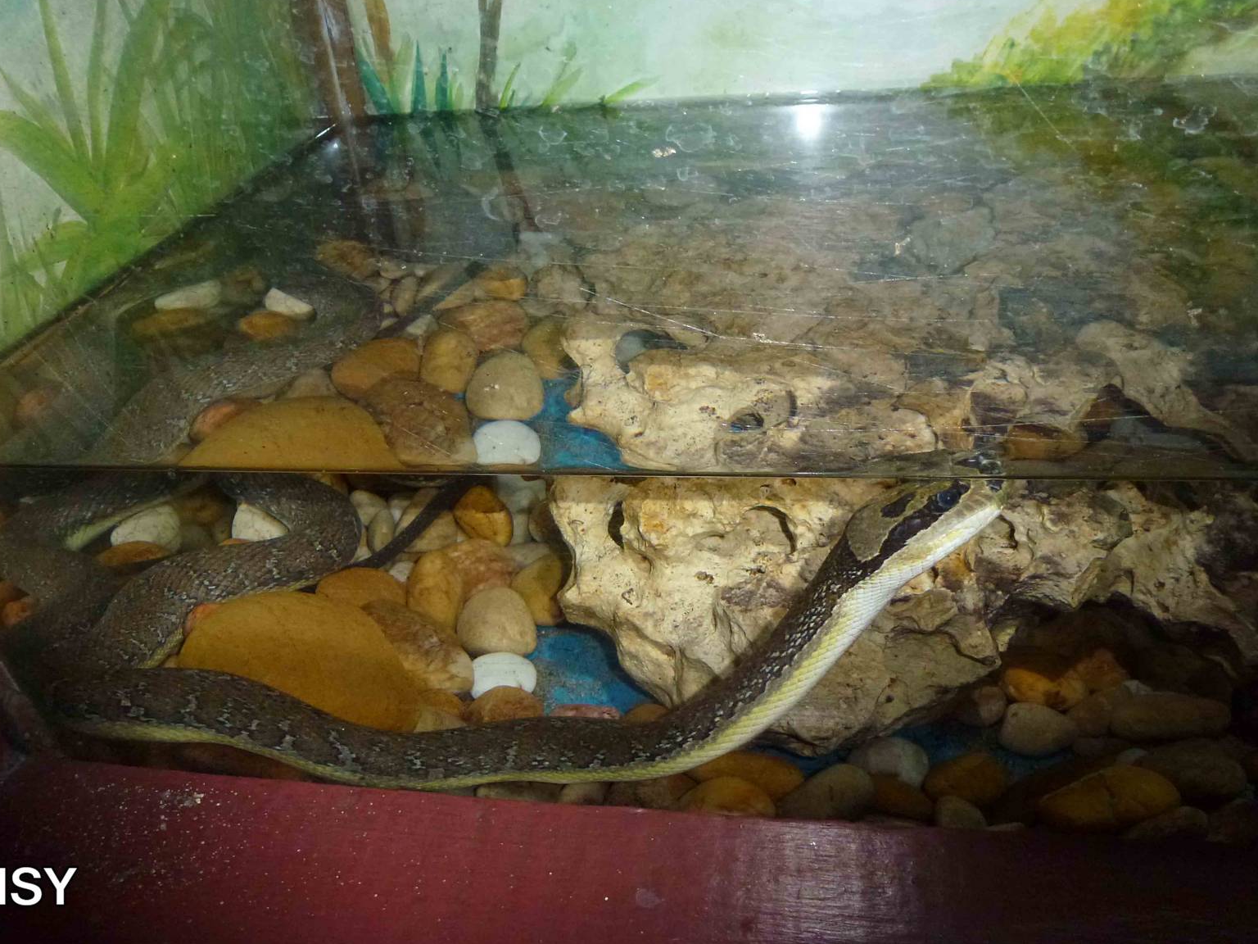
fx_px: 909
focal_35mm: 25
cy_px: 461
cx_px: 616
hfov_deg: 69.4
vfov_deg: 54.9
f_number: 3.3
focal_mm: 4.3
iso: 400
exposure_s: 1/60
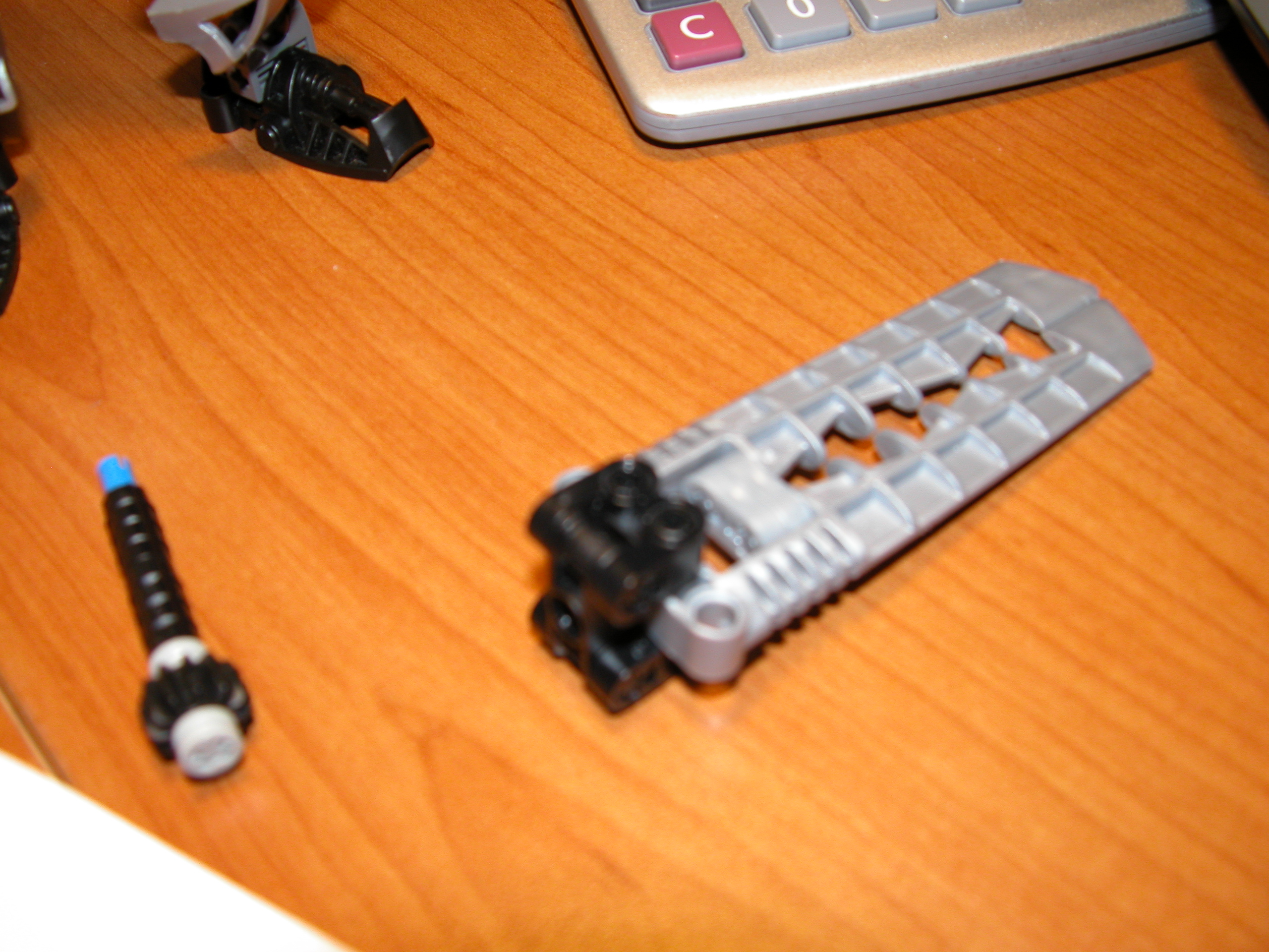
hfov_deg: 52.6
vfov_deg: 40.7
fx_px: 1283
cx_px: 634
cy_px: 476
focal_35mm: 35
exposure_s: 1/30
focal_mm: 8.9
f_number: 2.8
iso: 100
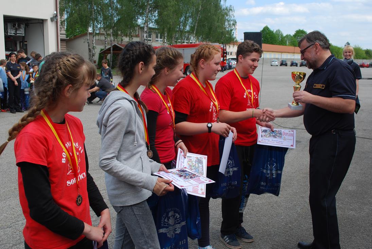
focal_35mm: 36
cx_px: 186
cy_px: 124
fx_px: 372
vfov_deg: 37.0
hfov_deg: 53.1
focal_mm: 24
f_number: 7.1
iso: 100
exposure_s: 1/160
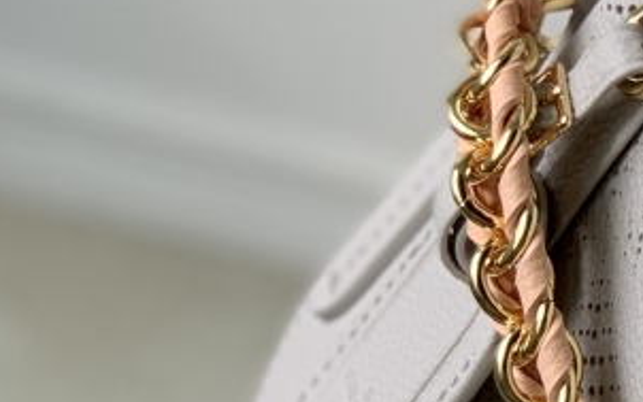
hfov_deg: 7.8
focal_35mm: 263
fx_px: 4610
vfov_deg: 5.0
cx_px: 1092
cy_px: 464
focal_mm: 6
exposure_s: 1/122
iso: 16
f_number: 2.4
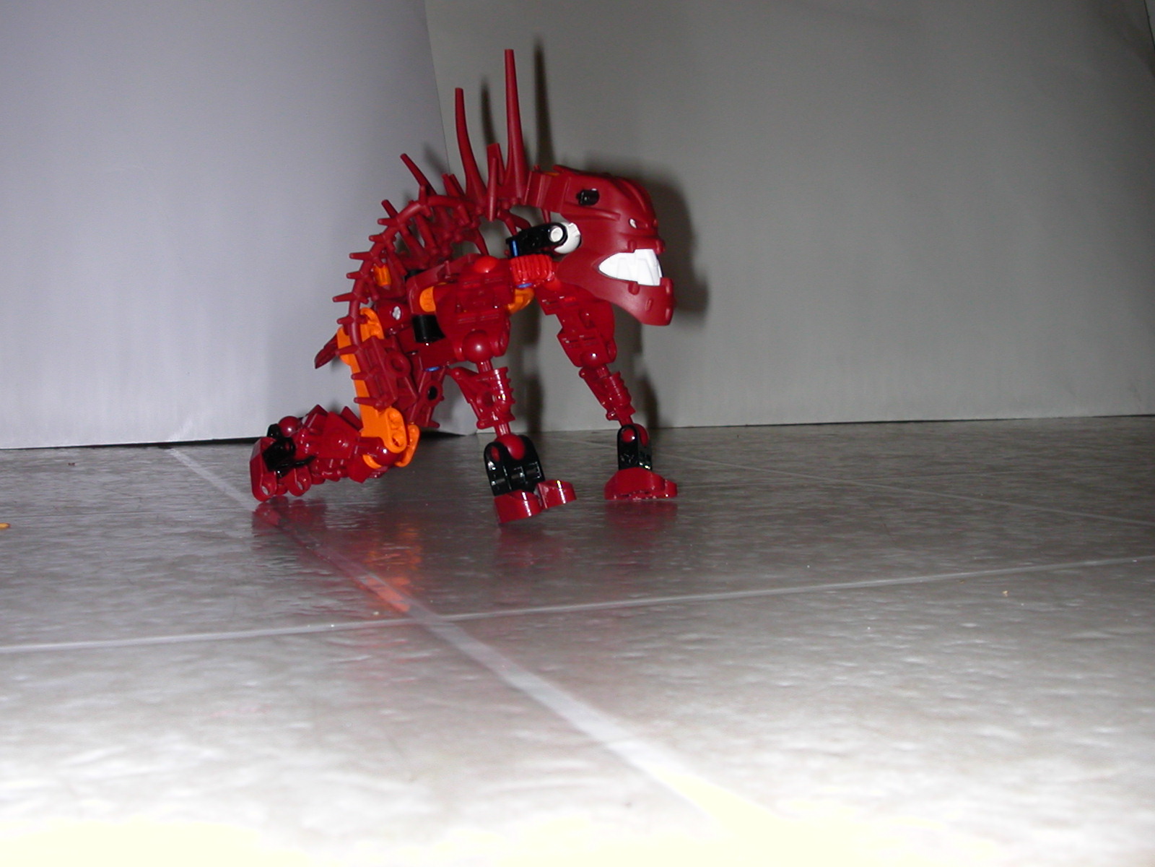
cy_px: 434
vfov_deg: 33.6
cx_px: 578
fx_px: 1435
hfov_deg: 43.9
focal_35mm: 43
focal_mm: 6.6
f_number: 4.8
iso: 100
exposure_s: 1/59.9
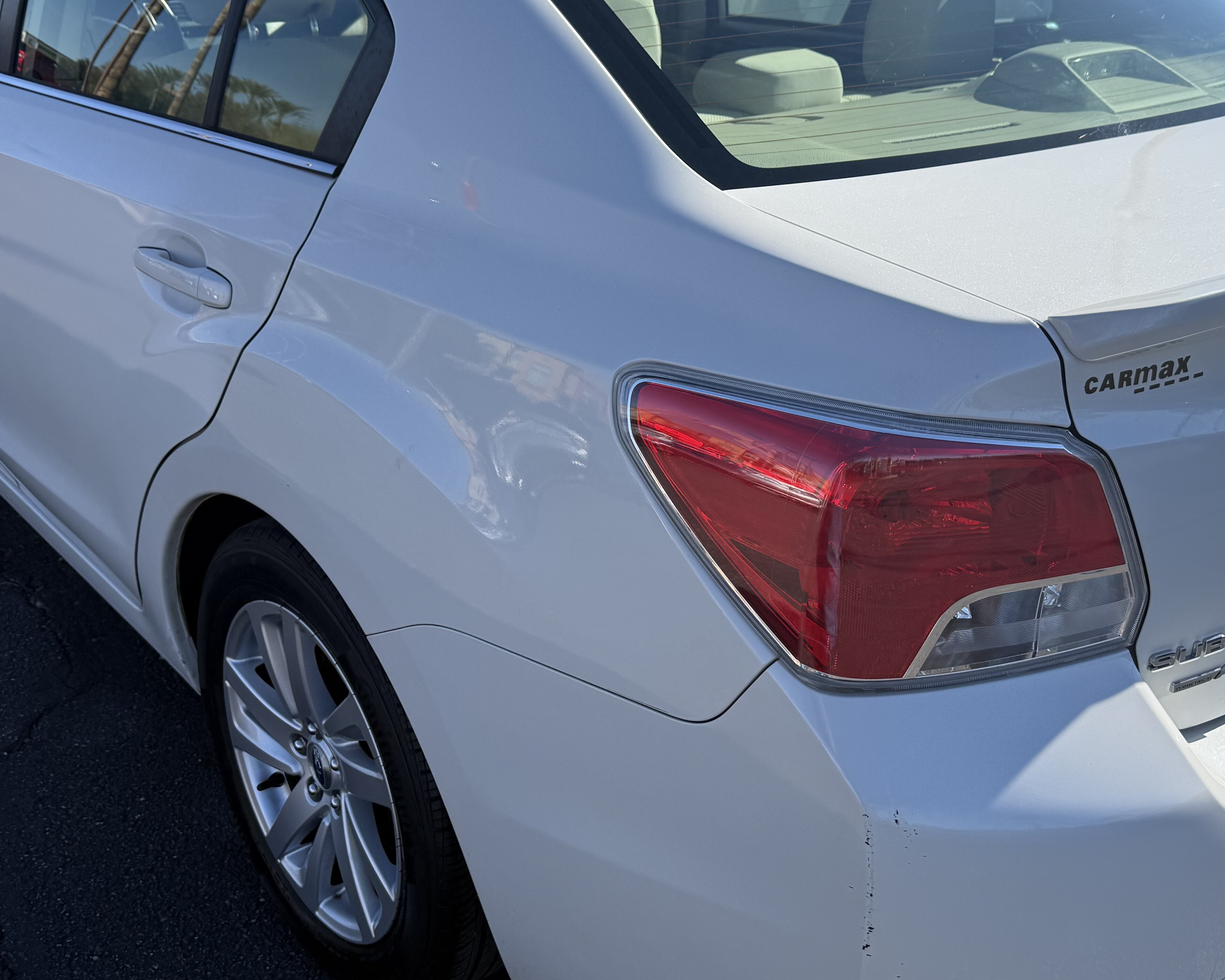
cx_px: 682
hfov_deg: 47.8
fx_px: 1378
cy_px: 444
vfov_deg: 39.1
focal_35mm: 38
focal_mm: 6.76
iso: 80
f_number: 1.78
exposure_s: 1/3145
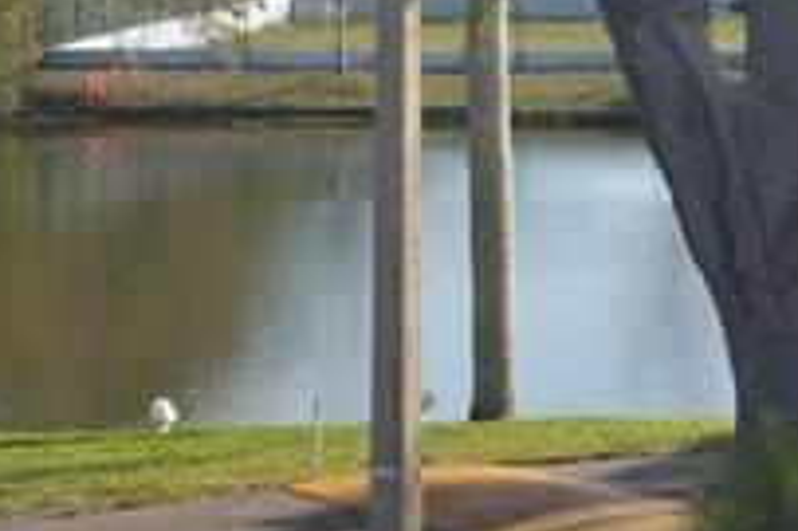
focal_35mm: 154
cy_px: -295
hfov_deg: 13.1
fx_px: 3411
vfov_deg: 8.7
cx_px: 861
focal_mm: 26
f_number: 7.1
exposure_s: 1/200
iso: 100
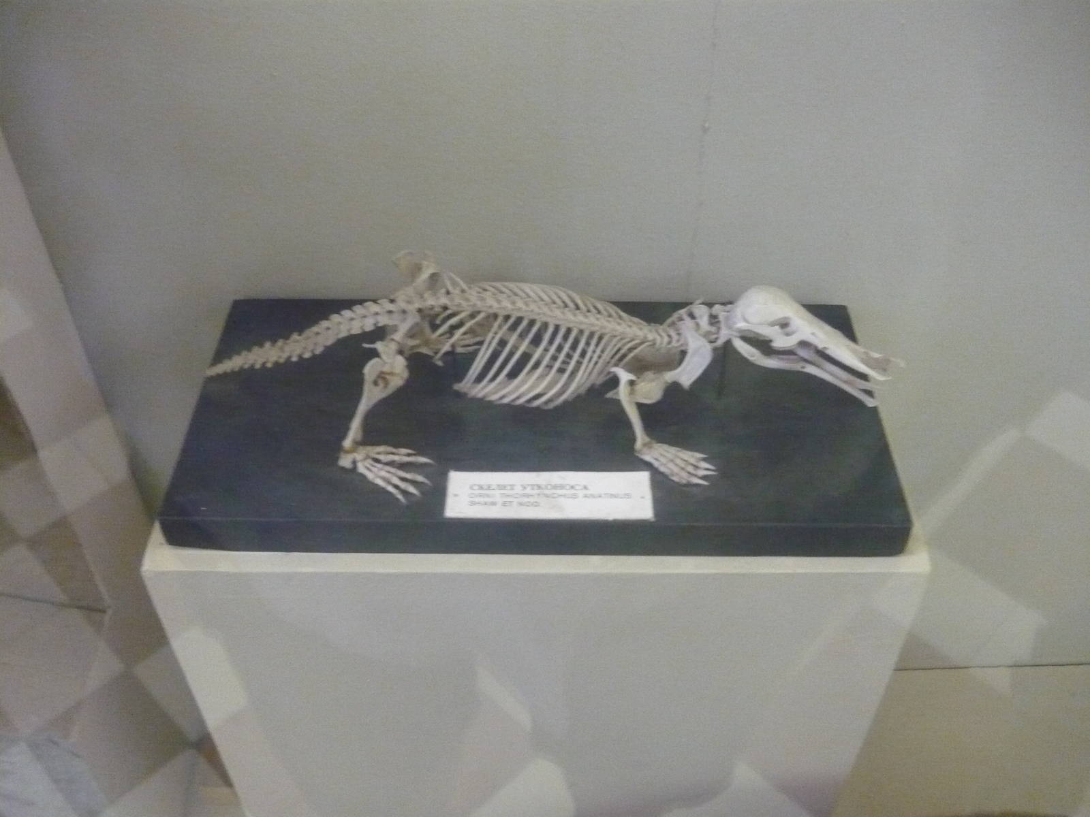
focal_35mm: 33
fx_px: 1039
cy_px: 408
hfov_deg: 55.4
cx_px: 545
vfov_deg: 42.9
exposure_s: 1/13
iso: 800
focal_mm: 5.5
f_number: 2.8
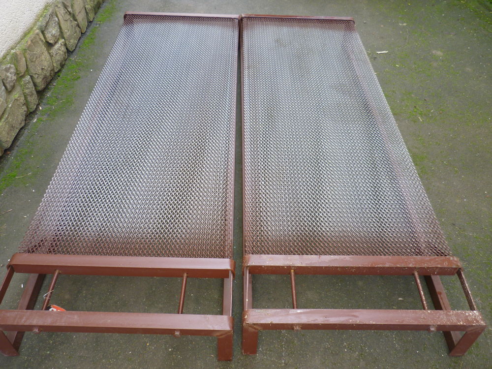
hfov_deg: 58.4
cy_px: 184
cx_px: 246
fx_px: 441
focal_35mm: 31
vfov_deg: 45.4
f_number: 2.8
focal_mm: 5.5
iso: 80
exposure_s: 1/40
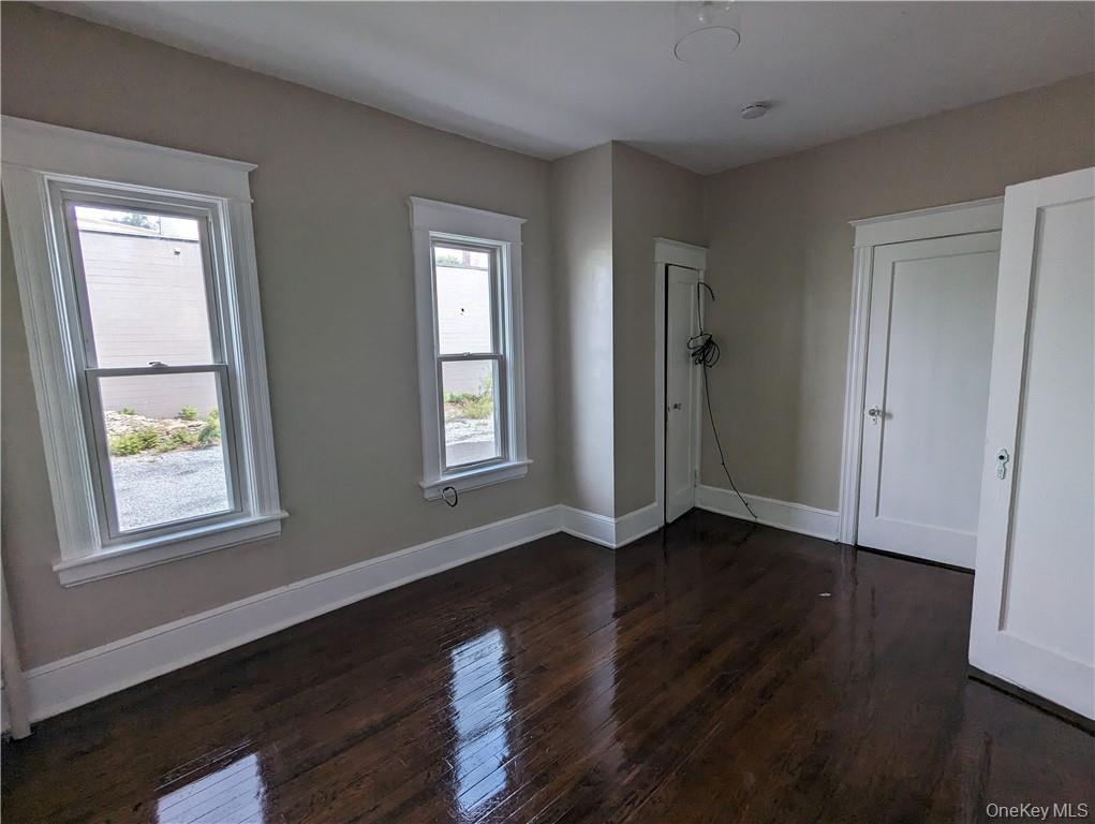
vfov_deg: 78.2
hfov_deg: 94.4
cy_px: 412
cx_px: 548
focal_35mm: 16
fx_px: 507
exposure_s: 1/204
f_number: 2.2
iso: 47
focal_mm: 2.35
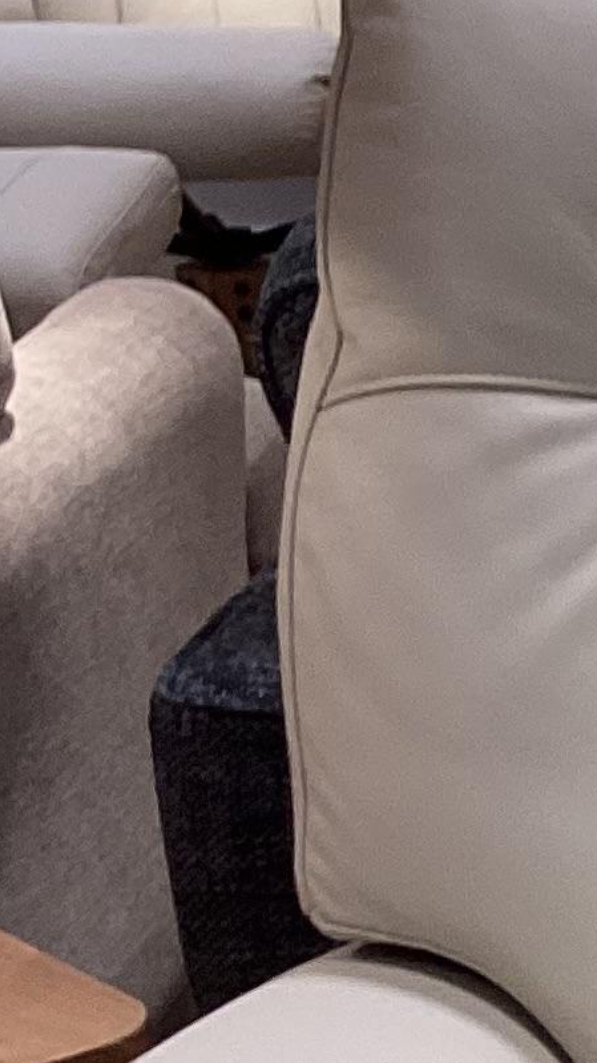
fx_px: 3887
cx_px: 1719
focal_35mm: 138
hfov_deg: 7.8
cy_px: 1241
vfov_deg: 15.1
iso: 50
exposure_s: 1/50
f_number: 2.4
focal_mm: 3.3
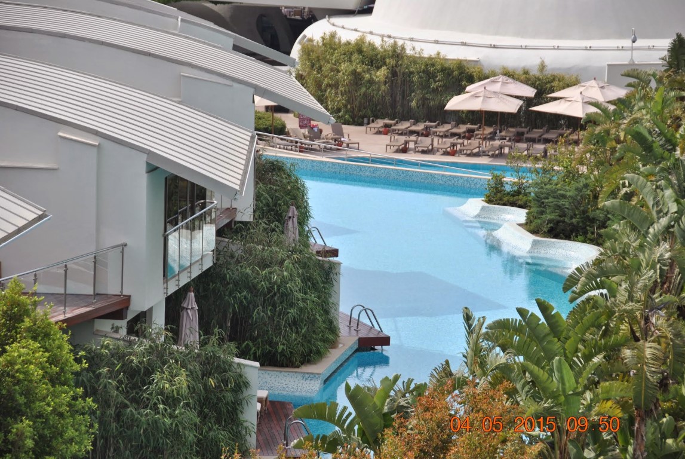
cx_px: 342
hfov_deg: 13.0
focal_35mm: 158
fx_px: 3001
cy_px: 230
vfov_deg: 8.7
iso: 100
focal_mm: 105
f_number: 5.6
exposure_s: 1/500
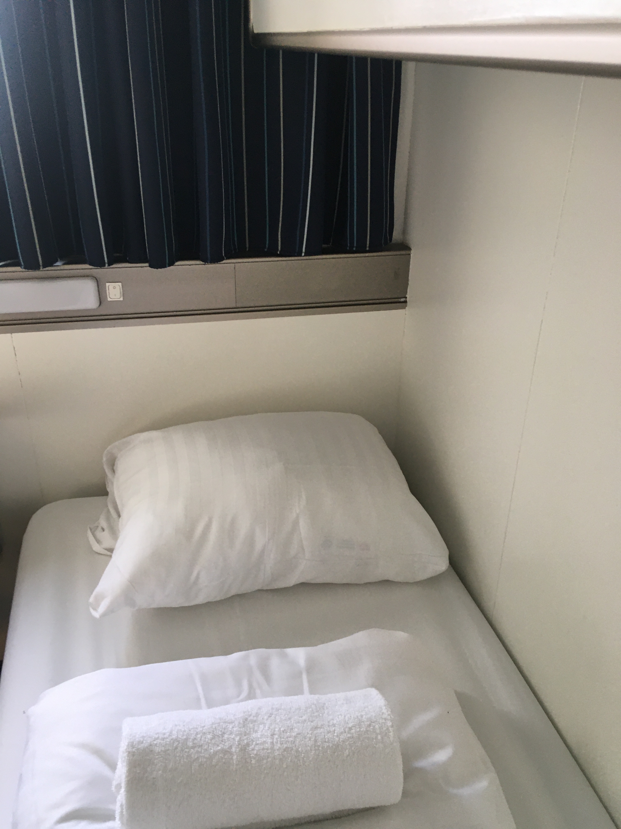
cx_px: 310
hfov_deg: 48.2
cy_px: 414
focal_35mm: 29
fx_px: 694
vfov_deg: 61.7
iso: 64
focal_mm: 4.15
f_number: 2.2
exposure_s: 1/33
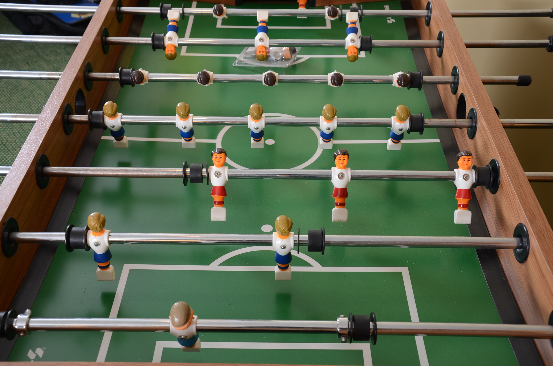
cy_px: 183
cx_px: 276
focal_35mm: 45
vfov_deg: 29.7
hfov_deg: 43.7
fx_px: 690
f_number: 7.1
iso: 100
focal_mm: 30
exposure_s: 1/80
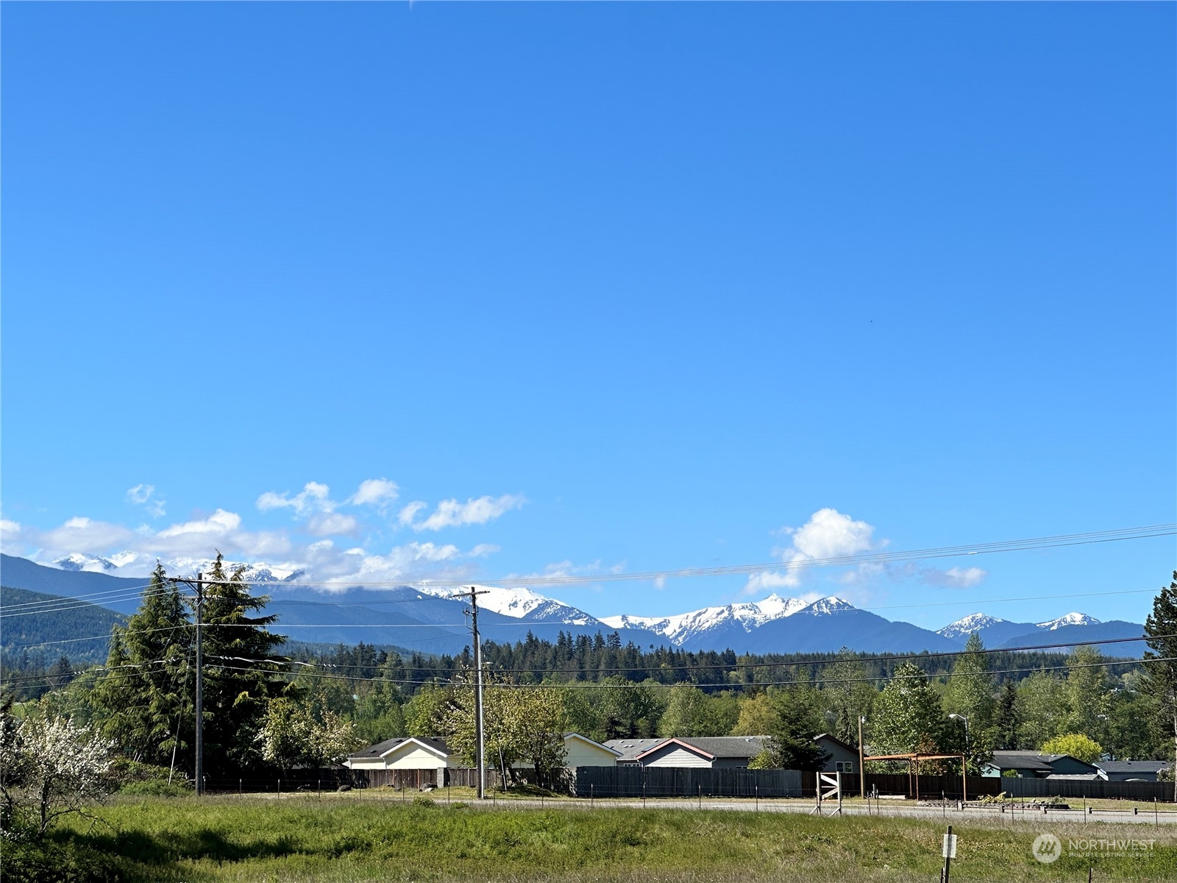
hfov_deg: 25.3
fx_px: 2618
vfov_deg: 19.1
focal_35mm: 77
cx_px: 588
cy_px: 442
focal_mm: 9
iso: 32
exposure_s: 1/986
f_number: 2.8
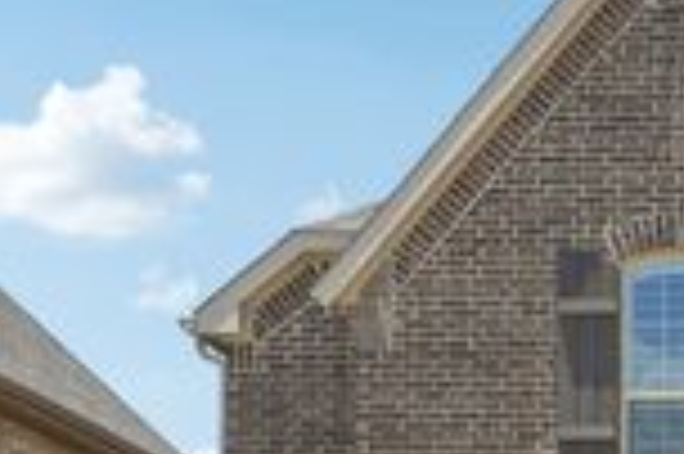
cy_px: 461
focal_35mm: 125
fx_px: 2372
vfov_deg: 10.8
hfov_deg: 15.1
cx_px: 1048
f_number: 8
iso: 400
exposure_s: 1/640
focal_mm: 38
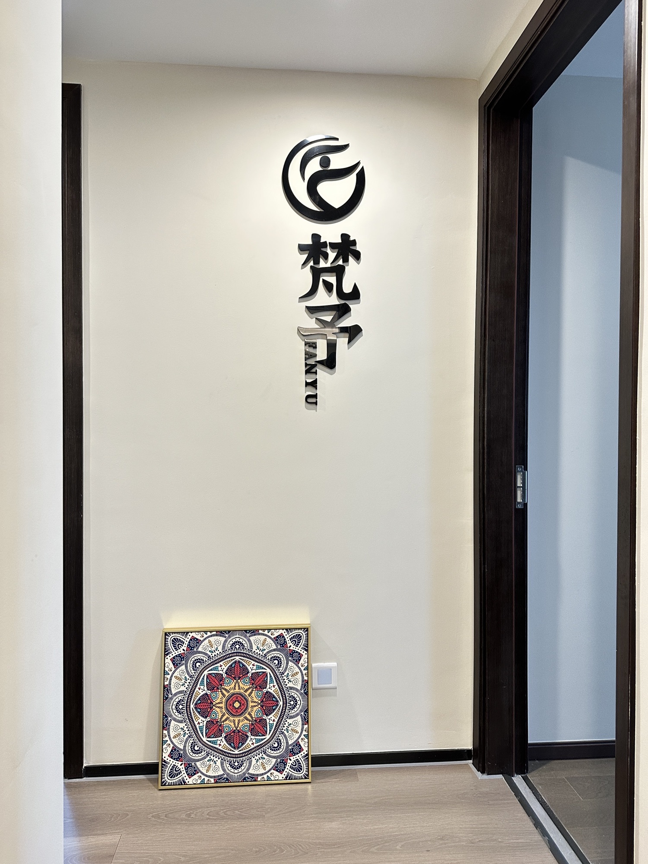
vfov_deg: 71.6
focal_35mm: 24
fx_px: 599
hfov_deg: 56.8
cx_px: 324
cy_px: 432
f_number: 1.78
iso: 250
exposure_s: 1/50
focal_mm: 6.86
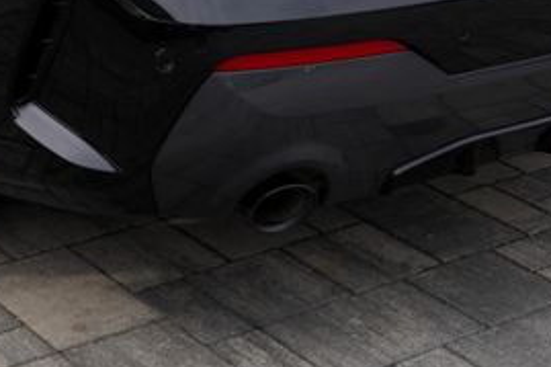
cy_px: -264
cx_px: 135
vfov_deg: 10.9
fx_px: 1805
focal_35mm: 118
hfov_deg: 17.3
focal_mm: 31
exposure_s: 1/200
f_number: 6.3
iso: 100
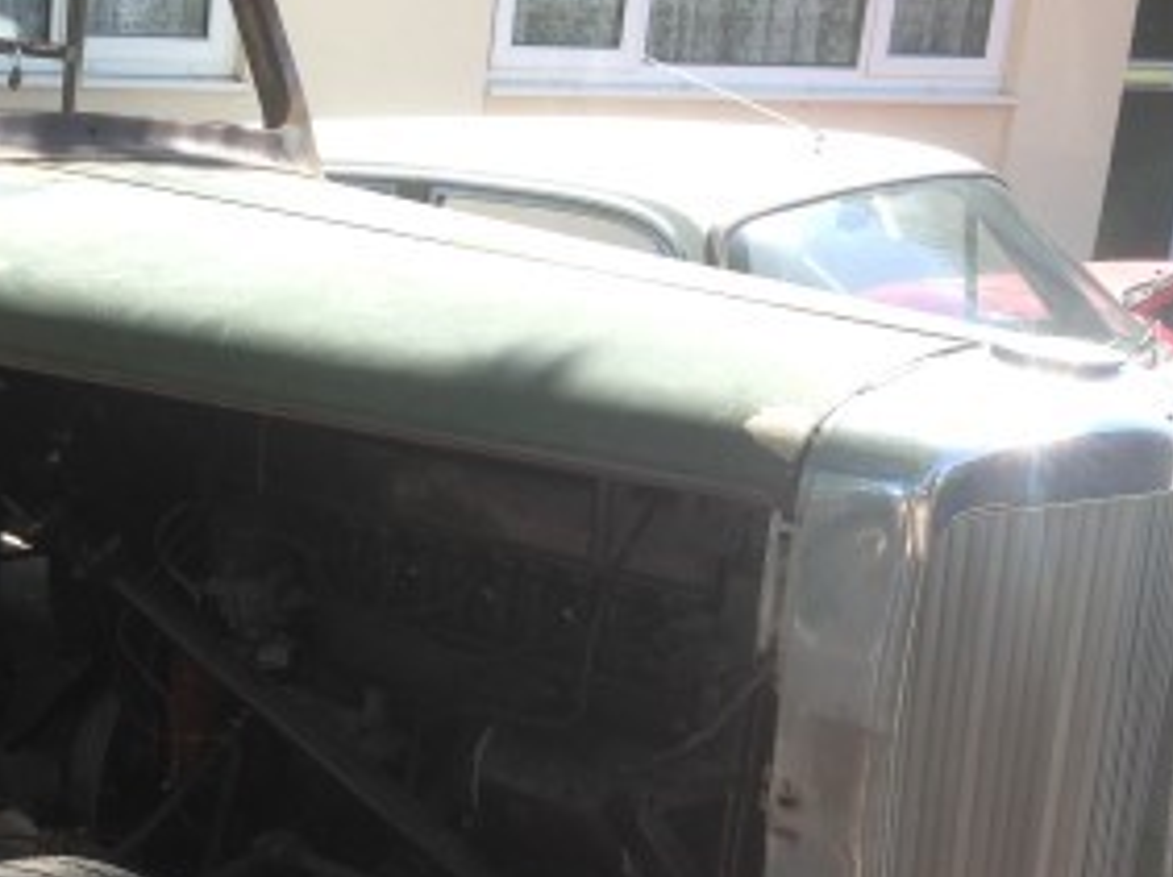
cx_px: 54
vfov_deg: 19.4
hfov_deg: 25.0
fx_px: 2539
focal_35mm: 75
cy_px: 727
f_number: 2.4
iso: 50
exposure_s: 1/343
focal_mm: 4.12
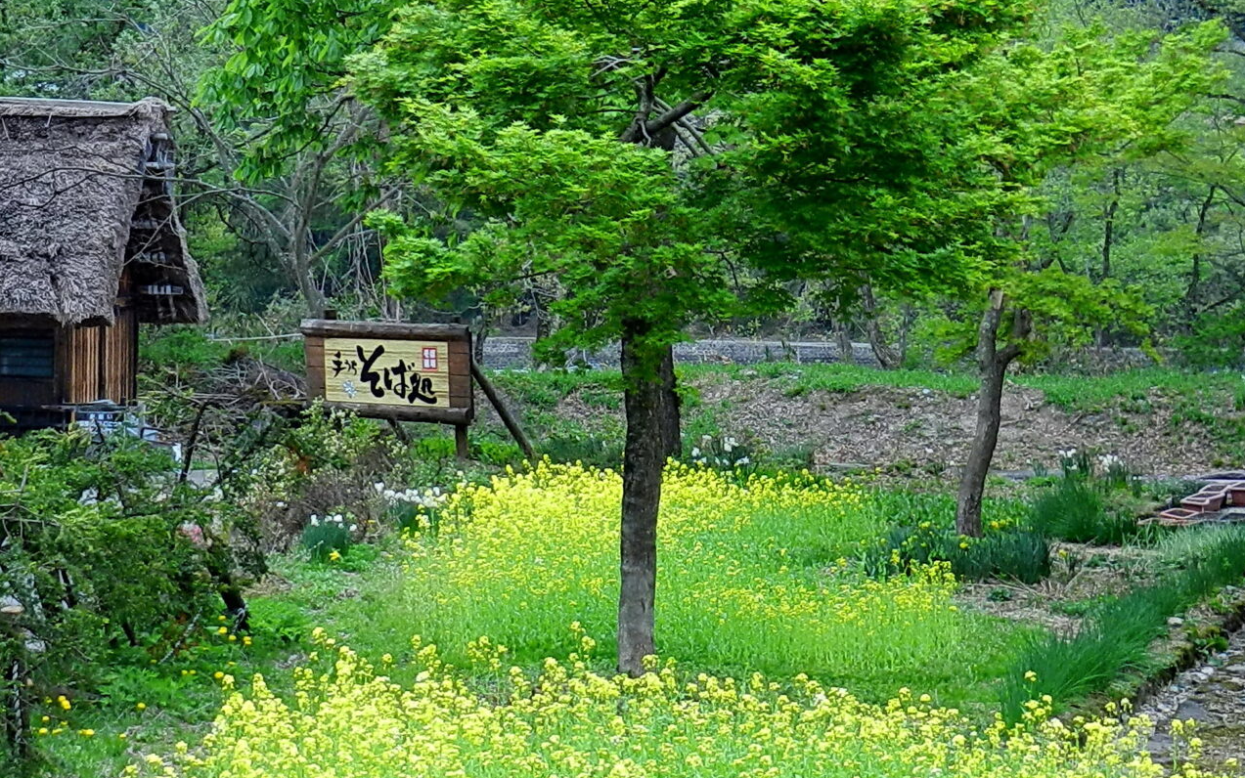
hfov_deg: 25.5
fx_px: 2749
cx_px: 688
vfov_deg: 16.1
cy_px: 386
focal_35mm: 81
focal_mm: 6.9
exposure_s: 1/320
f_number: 4
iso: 160
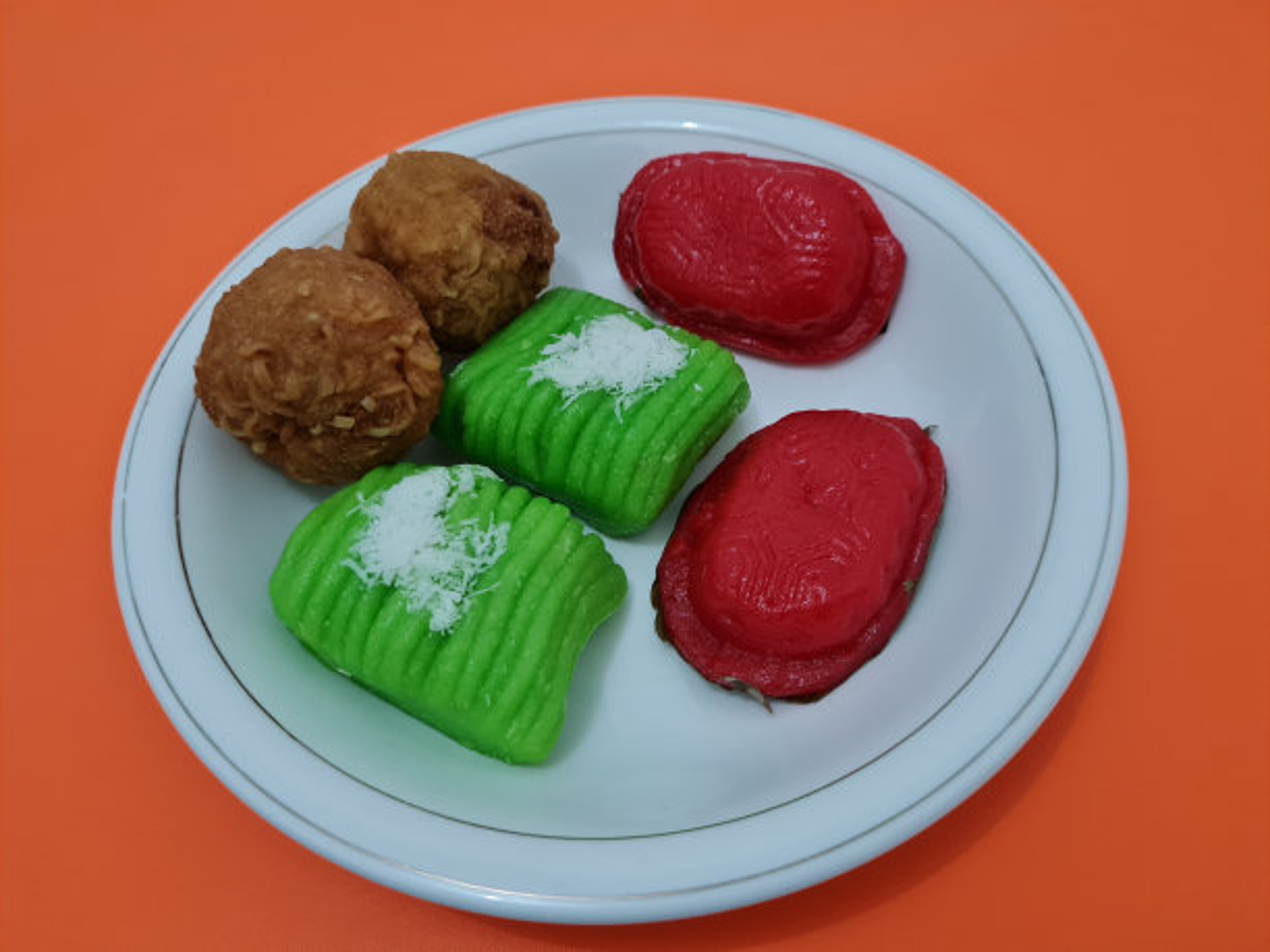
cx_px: 635
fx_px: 954
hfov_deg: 67.3
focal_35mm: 26
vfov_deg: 53.1
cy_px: 476
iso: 400
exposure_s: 1/50
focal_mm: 5.4
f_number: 1.8
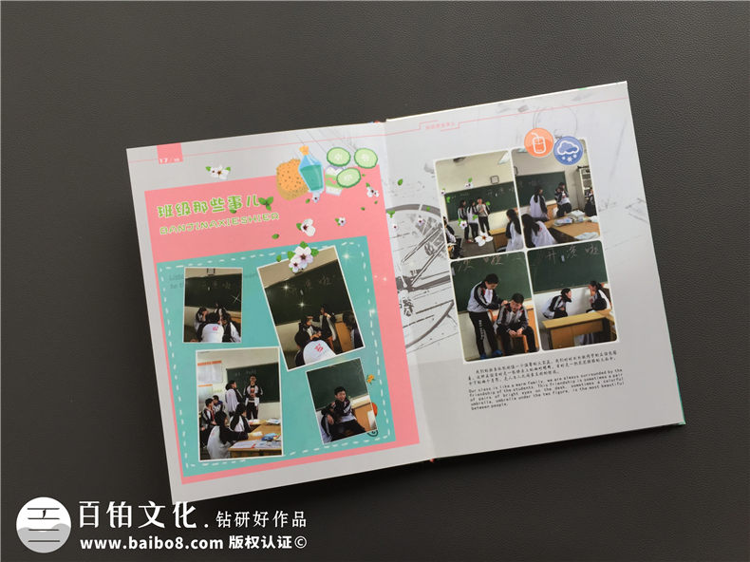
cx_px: 375
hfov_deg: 61.7
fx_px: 628
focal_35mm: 29
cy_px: 281
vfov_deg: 48.2
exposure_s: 1/50
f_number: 2.2
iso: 32
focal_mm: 4.15
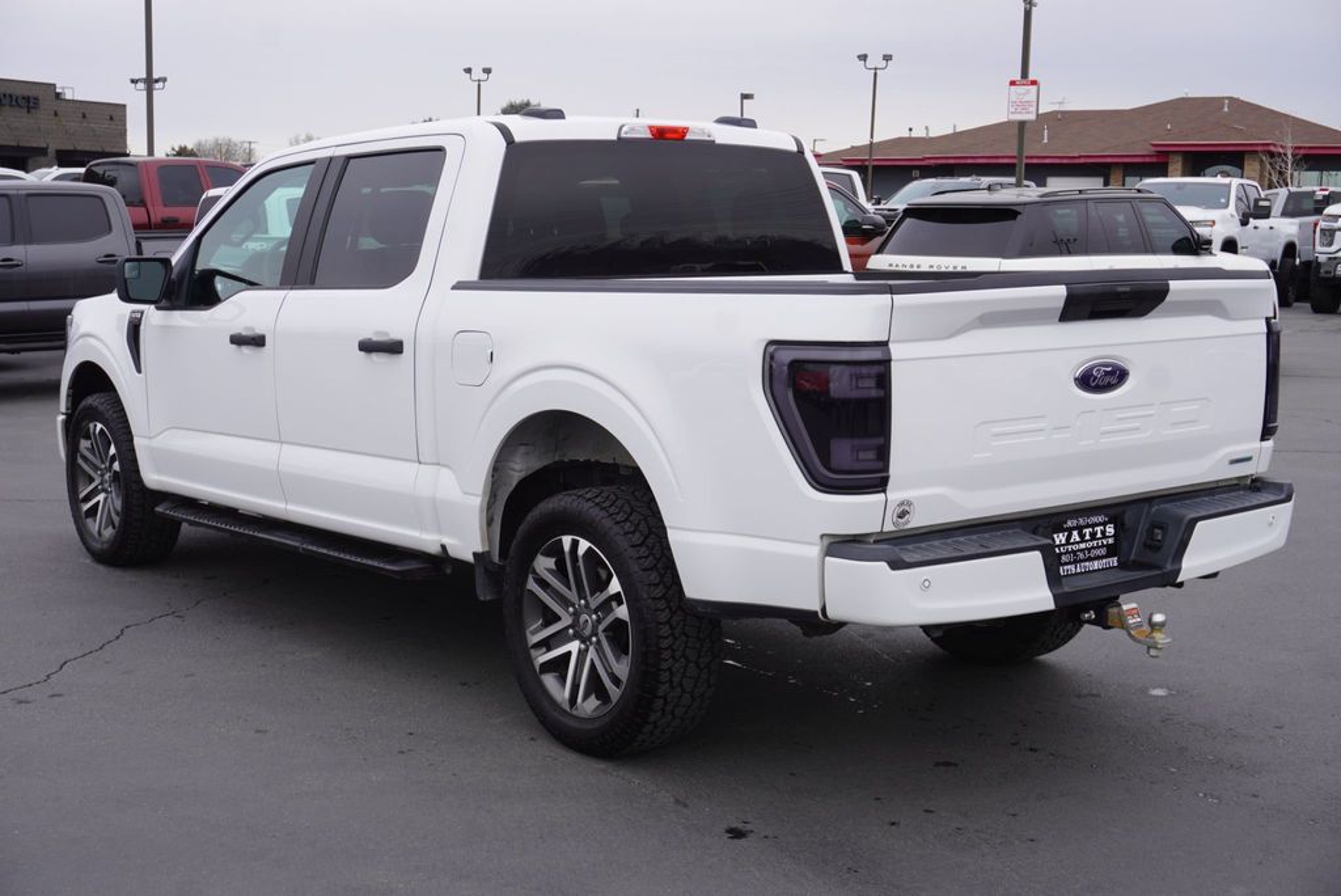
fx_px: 1789
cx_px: 670
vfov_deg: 28.1
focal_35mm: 48
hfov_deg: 41.1
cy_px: 448
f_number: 9
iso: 100
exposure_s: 1/100
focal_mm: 32
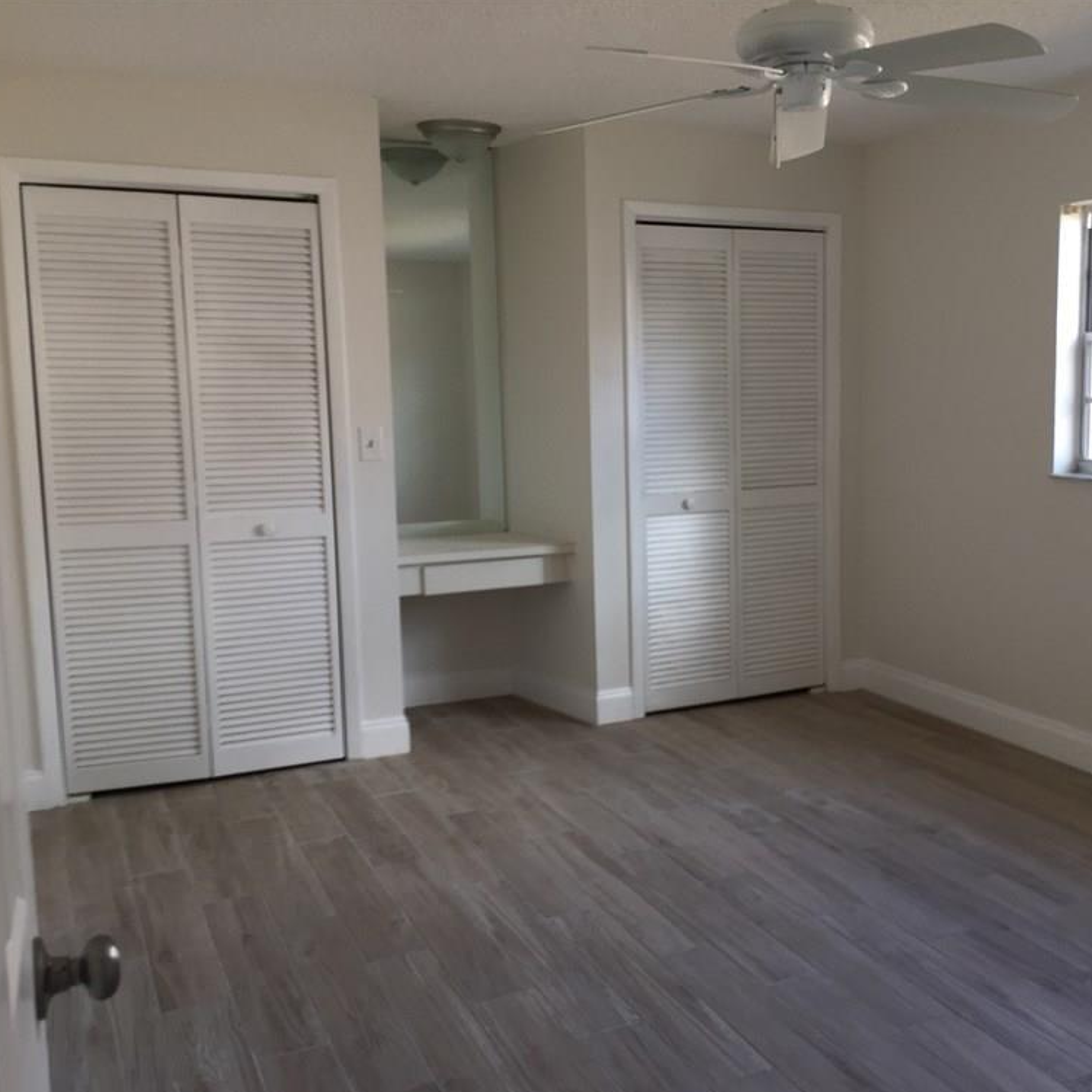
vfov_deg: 47.2
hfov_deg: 46.6
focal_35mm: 35
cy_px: 555
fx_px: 1249
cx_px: 706
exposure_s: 1/60
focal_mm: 4.15
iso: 40
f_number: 2.2
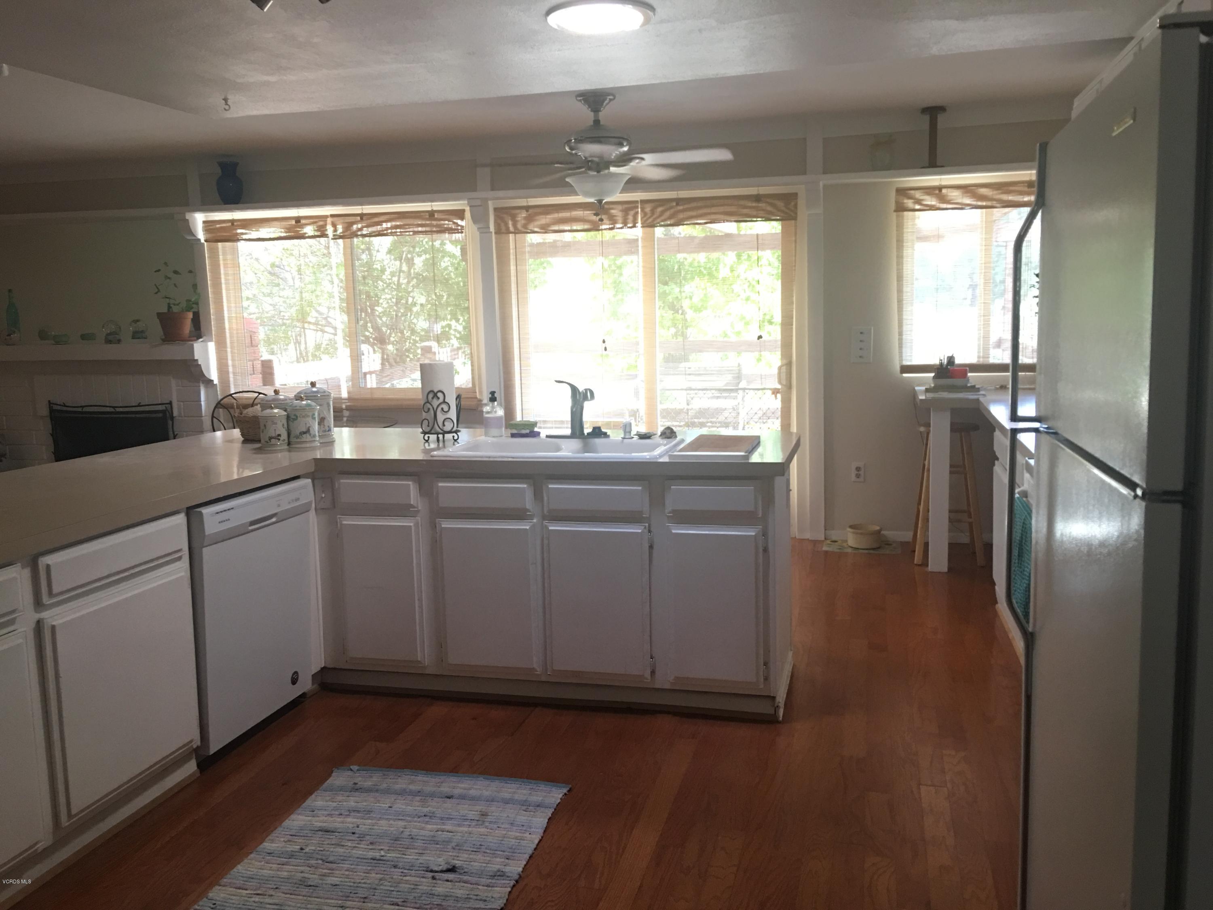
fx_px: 1016
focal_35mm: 29
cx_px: 606
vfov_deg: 48.2
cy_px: 455
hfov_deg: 61.7
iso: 64
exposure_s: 1/15
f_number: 2.2
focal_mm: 4.15
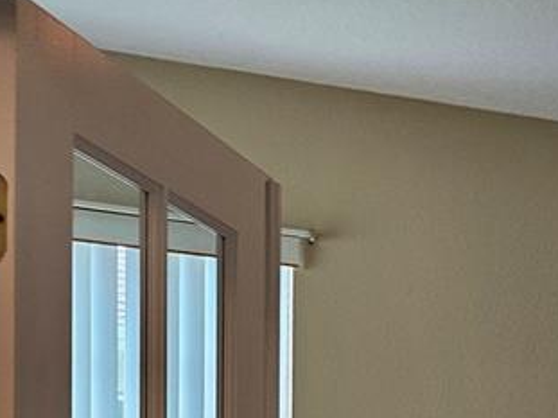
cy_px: 623
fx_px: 1273
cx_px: 610
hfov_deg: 23.3
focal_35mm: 79
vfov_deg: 16.9
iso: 160
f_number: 1.8
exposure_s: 1/120
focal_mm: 5
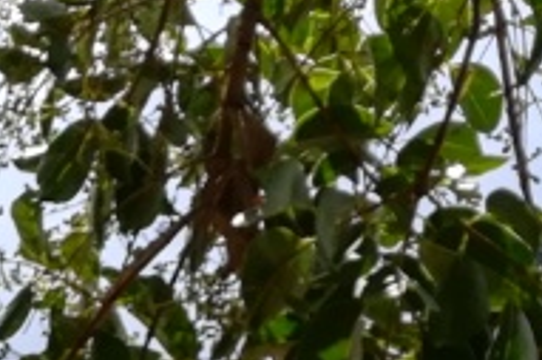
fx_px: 2181
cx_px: -417
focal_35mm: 145
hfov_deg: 12.9
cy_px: 694
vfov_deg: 9.0
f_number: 2.2
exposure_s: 1/943
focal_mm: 3.83
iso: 50
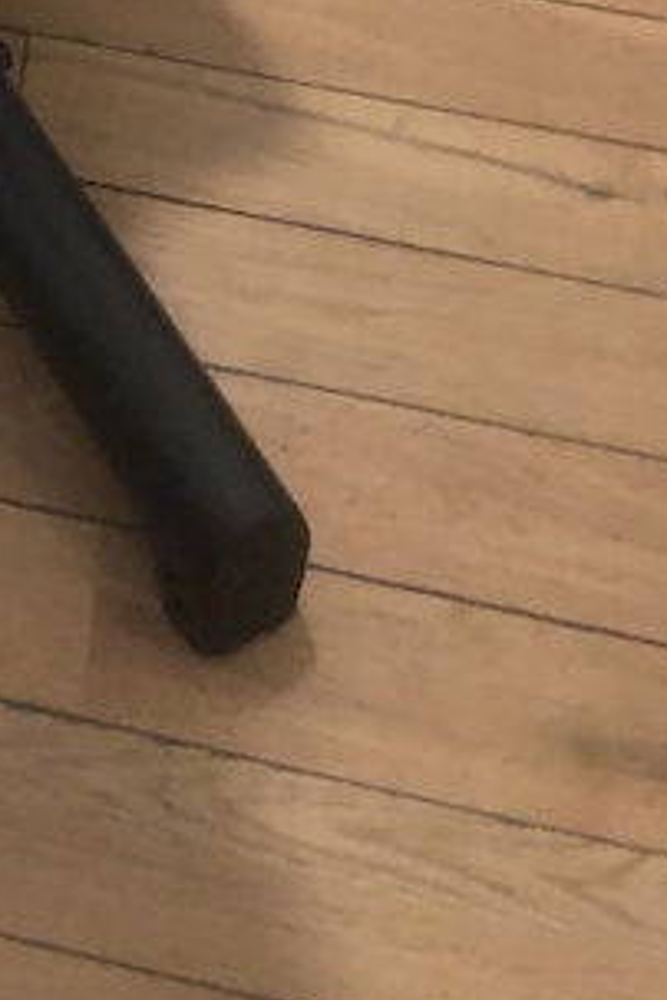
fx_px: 2140
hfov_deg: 16.4
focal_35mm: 77
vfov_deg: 23.3
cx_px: -277
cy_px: -304
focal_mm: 4
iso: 125
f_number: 1.8
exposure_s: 1/4
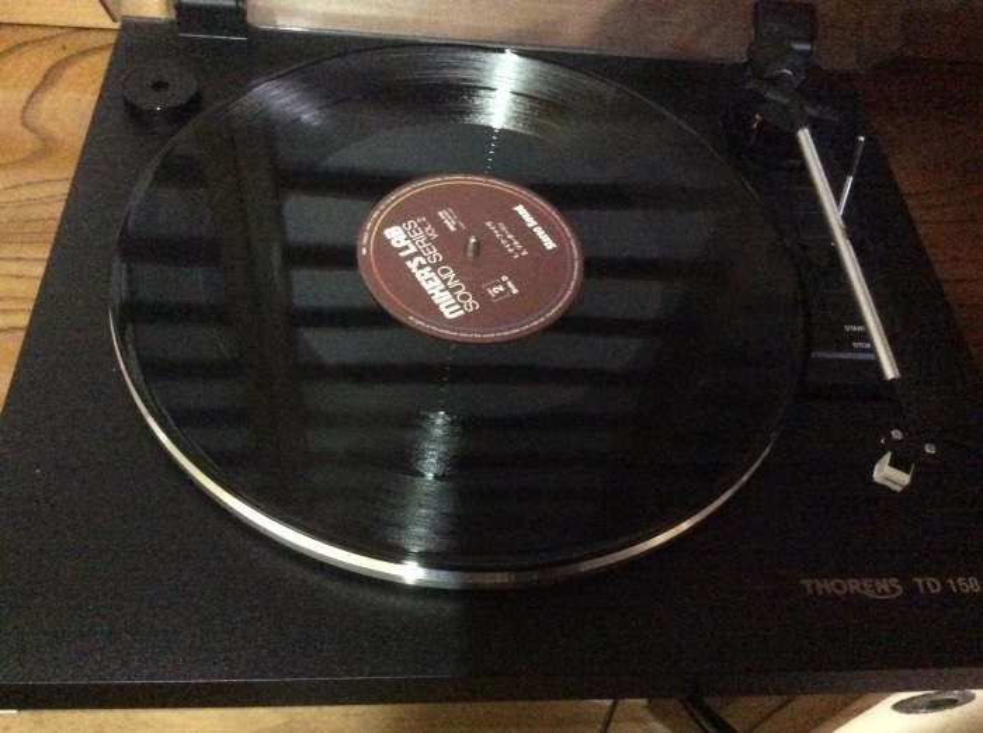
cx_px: 492
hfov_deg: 56.9
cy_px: 366
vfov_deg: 44.0
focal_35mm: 32
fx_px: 907
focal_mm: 3.3
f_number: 2.4
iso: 800
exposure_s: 1/15
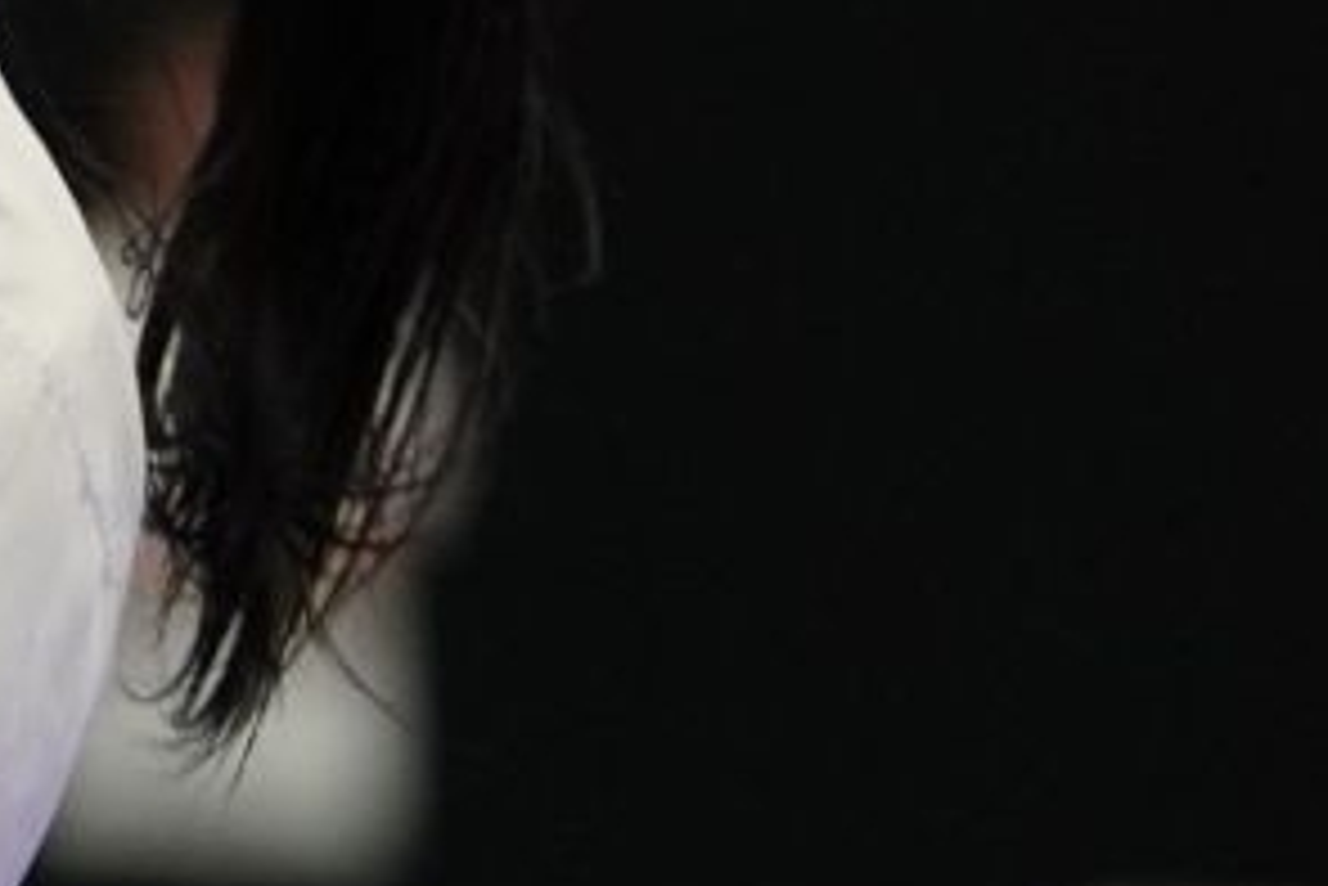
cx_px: -2201
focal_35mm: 902
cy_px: 702
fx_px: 33289
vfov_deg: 1.5
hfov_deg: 2.3
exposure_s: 1/1000
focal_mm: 148
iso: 2500
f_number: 2.8
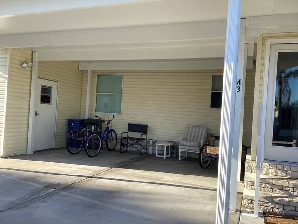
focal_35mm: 31
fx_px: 267
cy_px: 112
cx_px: 149
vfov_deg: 45.4
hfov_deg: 58.4
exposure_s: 1/458
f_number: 2.4
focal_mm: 3.3
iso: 25
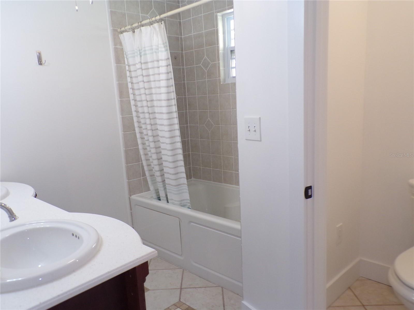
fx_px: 335
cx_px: 207
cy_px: 155
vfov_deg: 49.7
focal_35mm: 28
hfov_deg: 63.4
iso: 200
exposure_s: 1/34
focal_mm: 5
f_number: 3.1
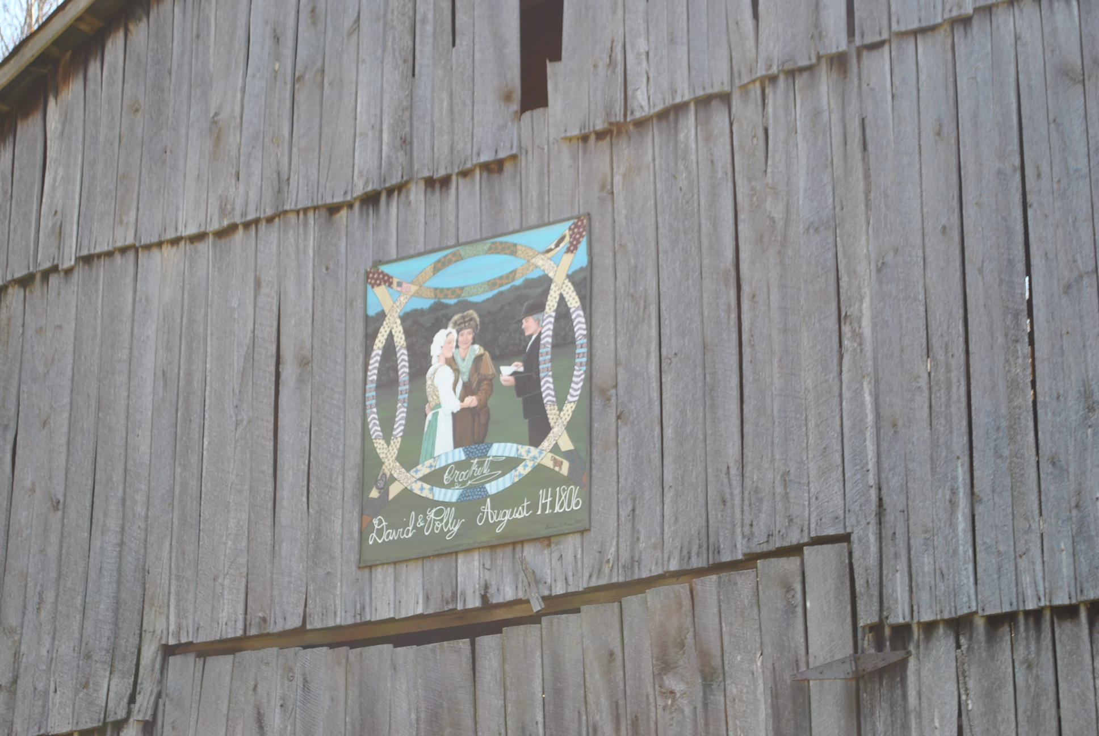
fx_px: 2522
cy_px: 368
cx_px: 550
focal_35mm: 82
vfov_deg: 16.6
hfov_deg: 24.6
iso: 180
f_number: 5.6
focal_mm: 55
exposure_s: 1/125
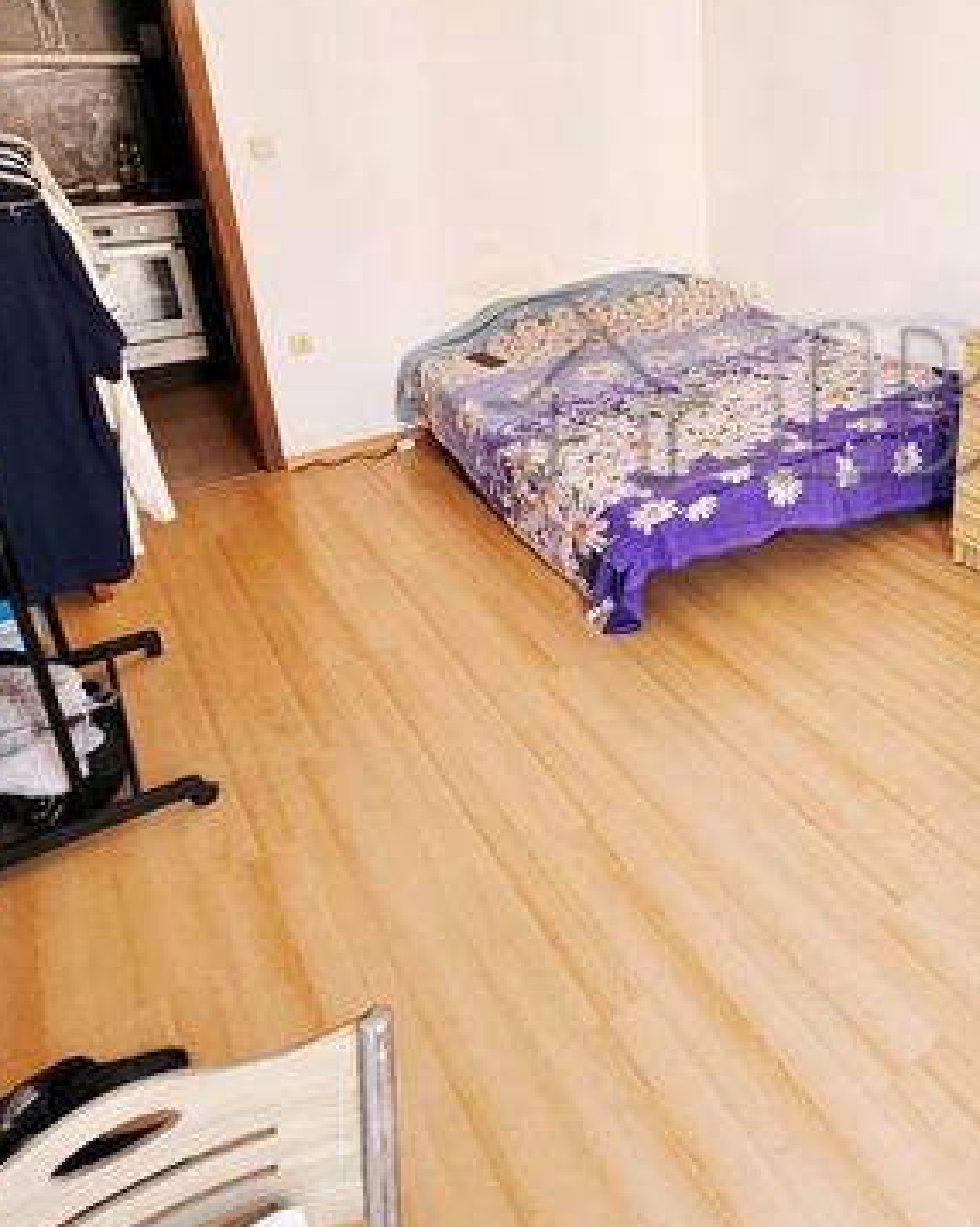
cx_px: 831
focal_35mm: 25
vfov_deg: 66.5
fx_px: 907
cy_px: 418
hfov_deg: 51.8
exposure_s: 1/50
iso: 80
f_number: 2.2
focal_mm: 1.7
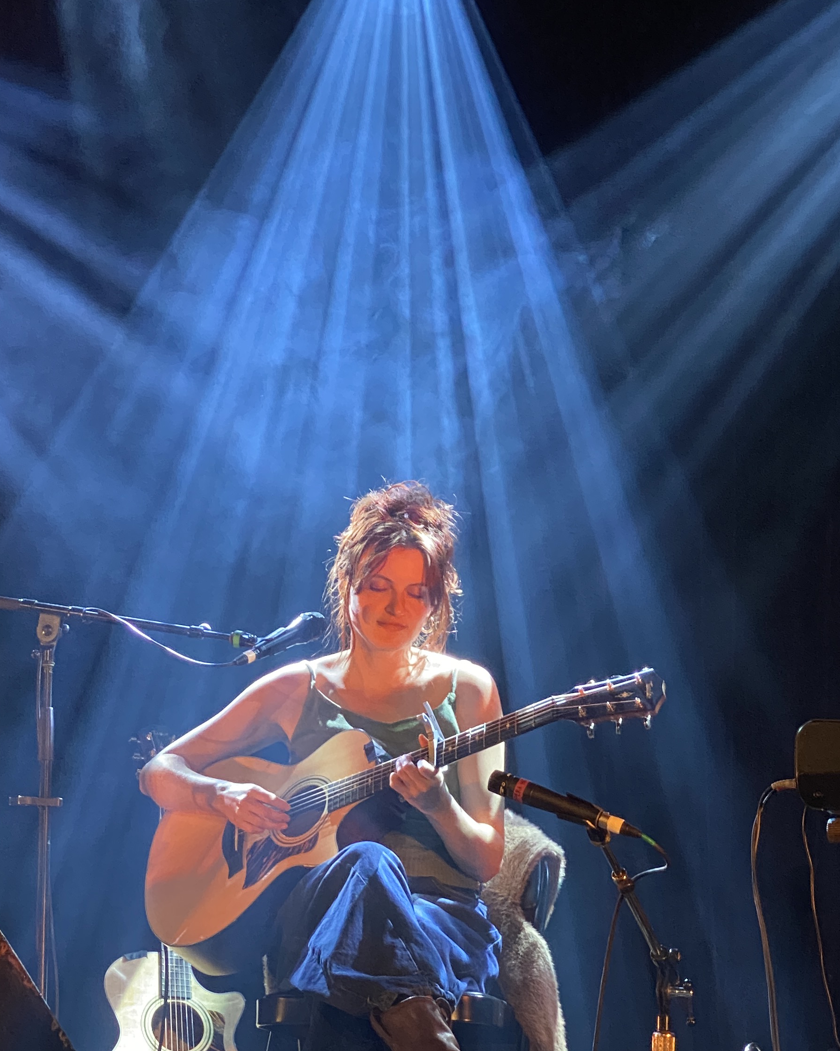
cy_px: 653
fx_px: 2828
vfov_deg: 21.0
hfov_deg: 16.9
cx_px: 401
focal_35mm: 91
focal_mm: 6
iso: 320
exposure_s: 1/60
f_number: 2
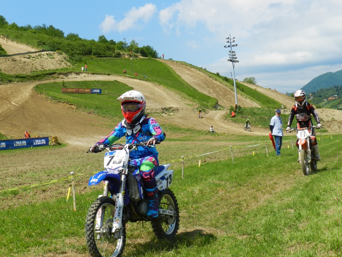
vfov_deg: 24.4
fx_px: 593
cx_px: 171
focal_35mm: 60
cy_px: 128
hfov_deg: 32.2
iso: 160
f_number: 5.6
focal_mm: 10.7
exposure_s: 1/800
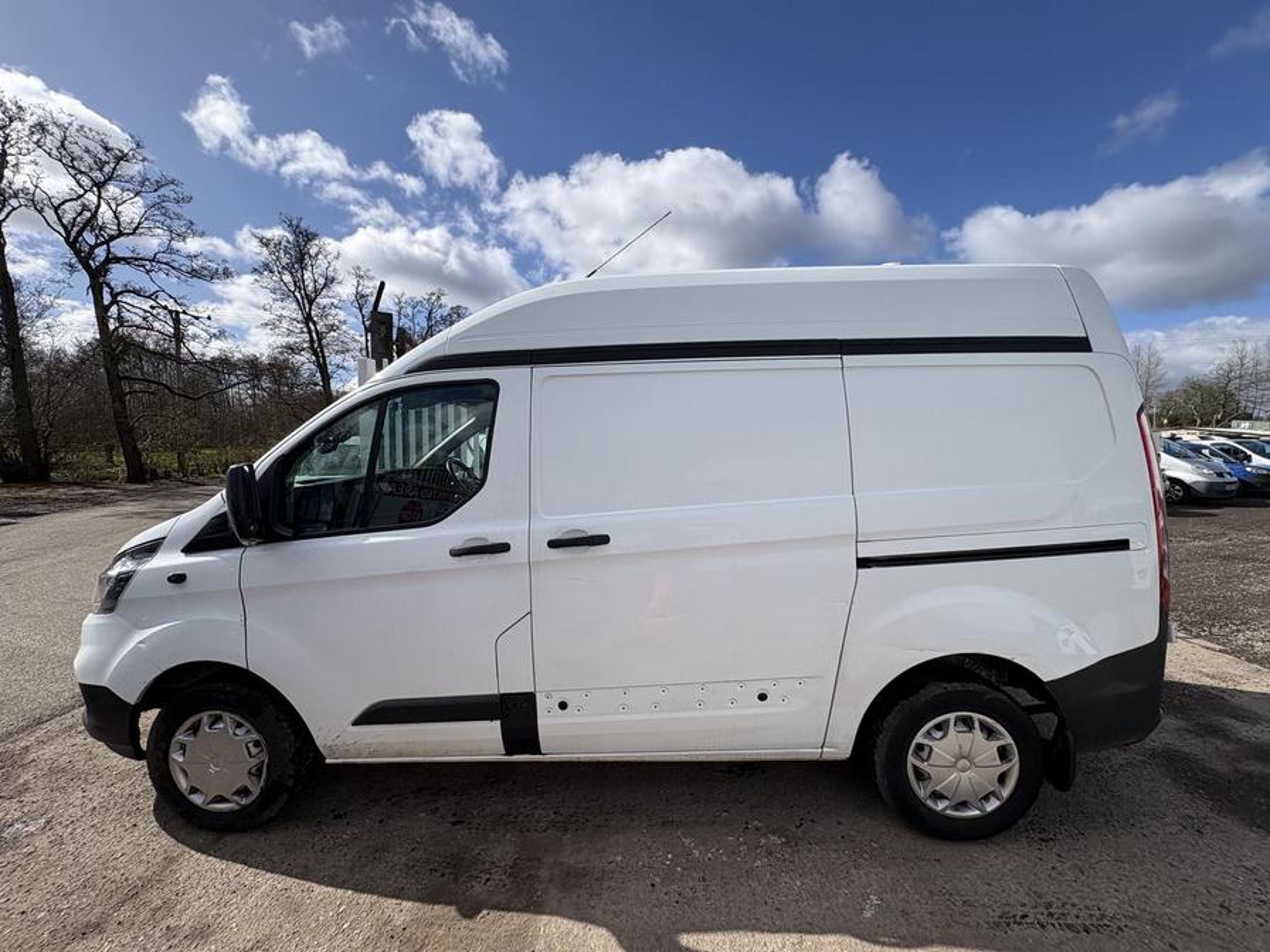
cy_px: 476
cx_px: 635
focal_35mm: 14
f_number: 2.2
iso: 40
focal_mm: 2.22
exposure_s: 1/2874
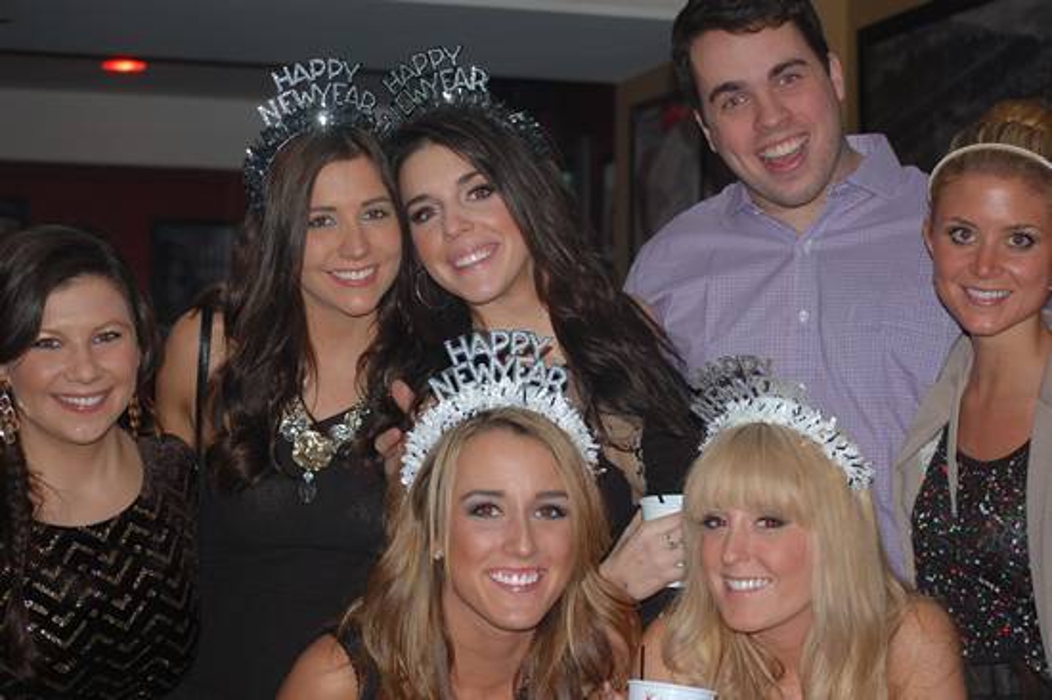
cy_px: 350
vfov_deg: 16.5
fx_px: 2409
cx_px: 526
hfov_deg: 24.6
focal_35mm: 82
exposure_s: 1/60
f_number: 4
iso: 400
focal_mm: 55
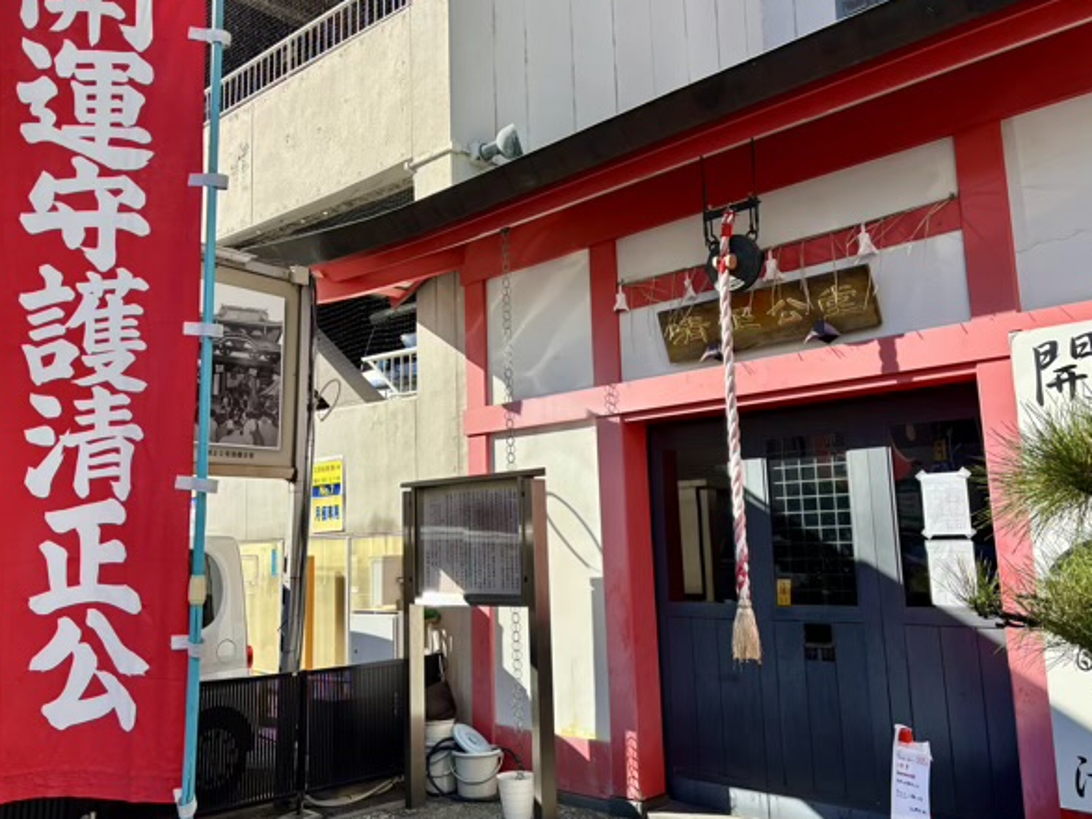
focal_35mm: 31
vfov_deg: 45.4
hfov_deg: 58.2
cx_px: 476
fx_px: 978
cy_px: 403
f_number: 1.6
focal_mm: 5.96
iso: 50
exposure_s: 1/2062
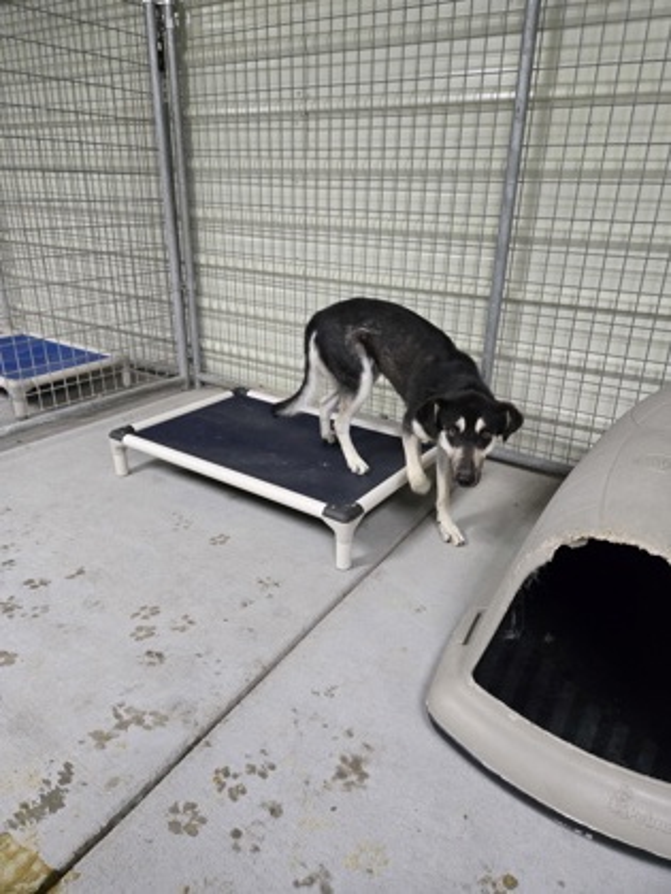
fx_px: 594
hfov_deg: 58.9
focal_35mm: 23
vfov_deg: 73.9
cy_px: 447
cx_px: 336
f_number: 1.8
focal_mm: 5.4
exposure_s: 1/120
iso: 800
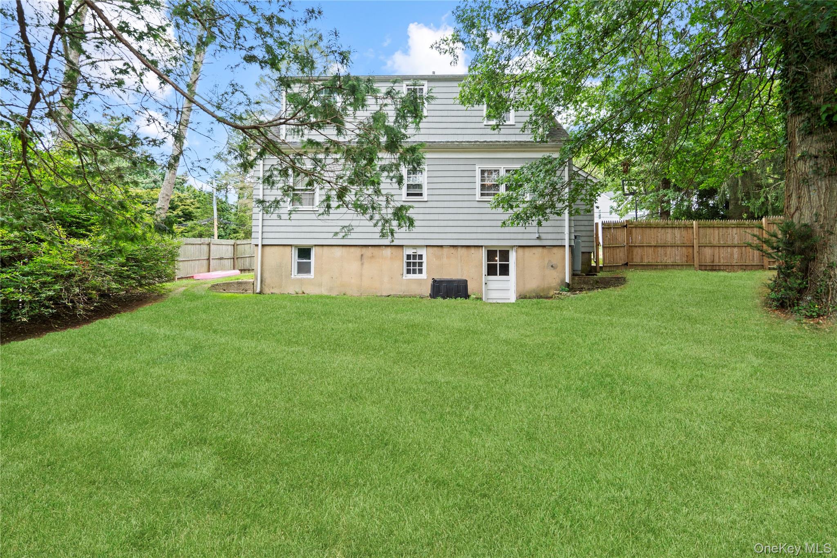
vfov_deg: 73.7
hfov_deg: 96.7
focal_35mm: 16
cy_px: 279
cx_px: 418
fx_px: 372
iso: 320
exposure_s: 1/200
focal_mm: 16
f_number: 5.6
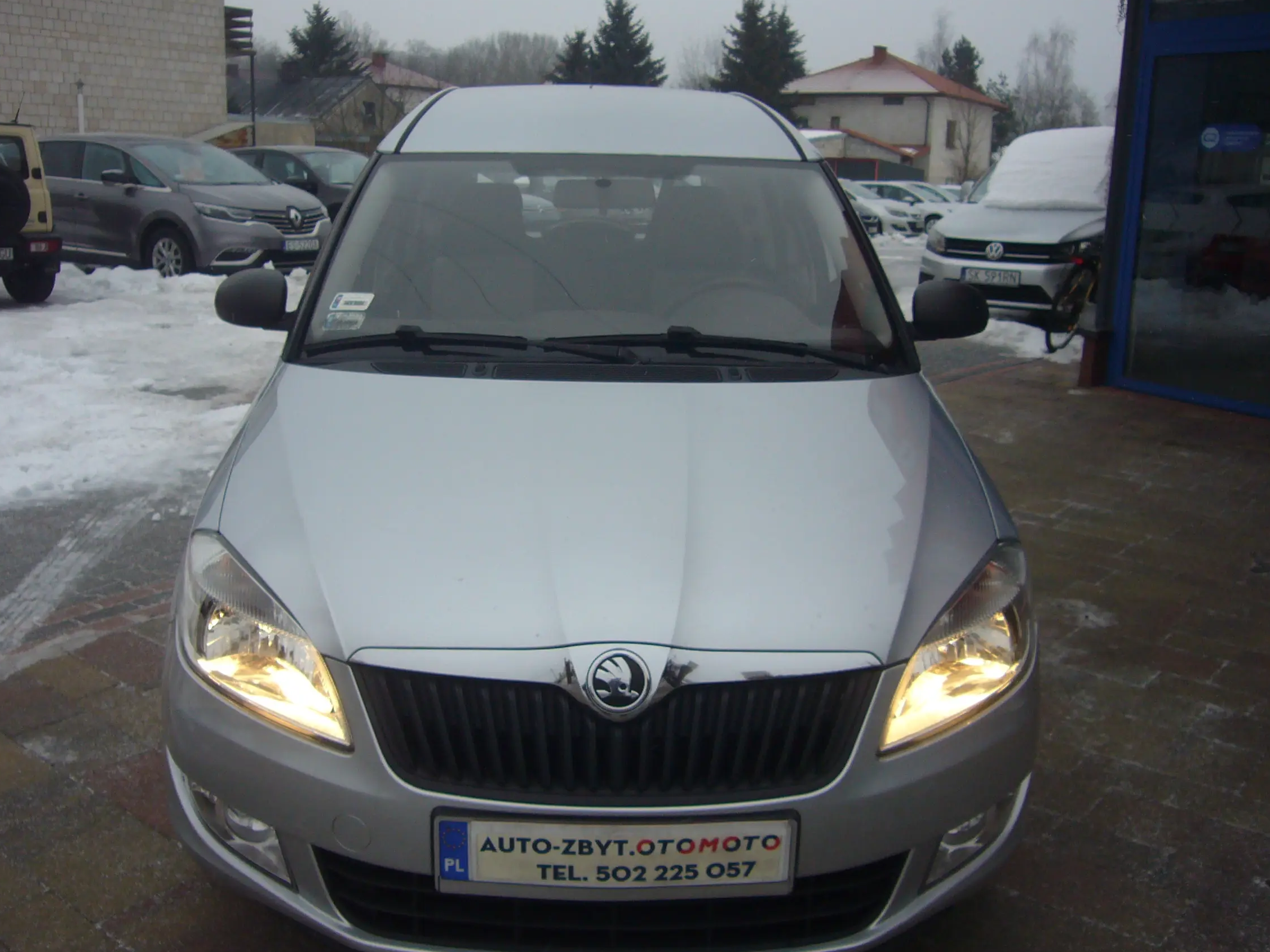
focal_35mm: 35
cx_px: 614
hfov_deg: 52.6
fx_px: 1284
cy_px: 487
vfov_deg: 40.7
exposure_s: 1/250
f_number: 2.8
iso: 80
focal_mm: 4.6
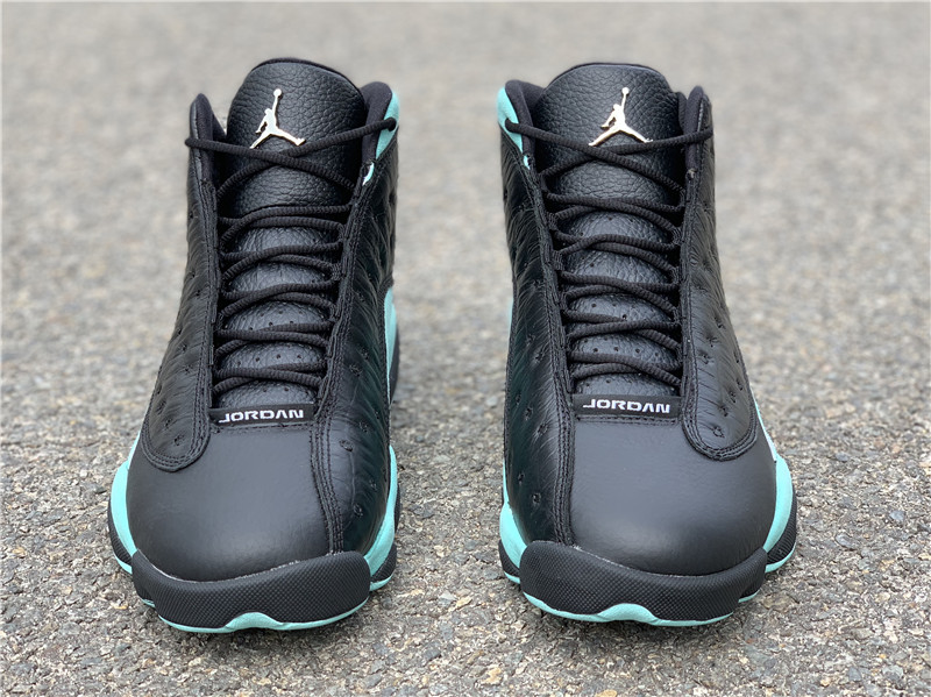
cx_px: 466
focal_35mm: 52
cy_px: 348
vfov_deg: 28.0
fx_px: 1398
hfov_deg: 36.8
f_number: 2.4
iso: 16
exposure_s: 1/202
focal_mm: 6
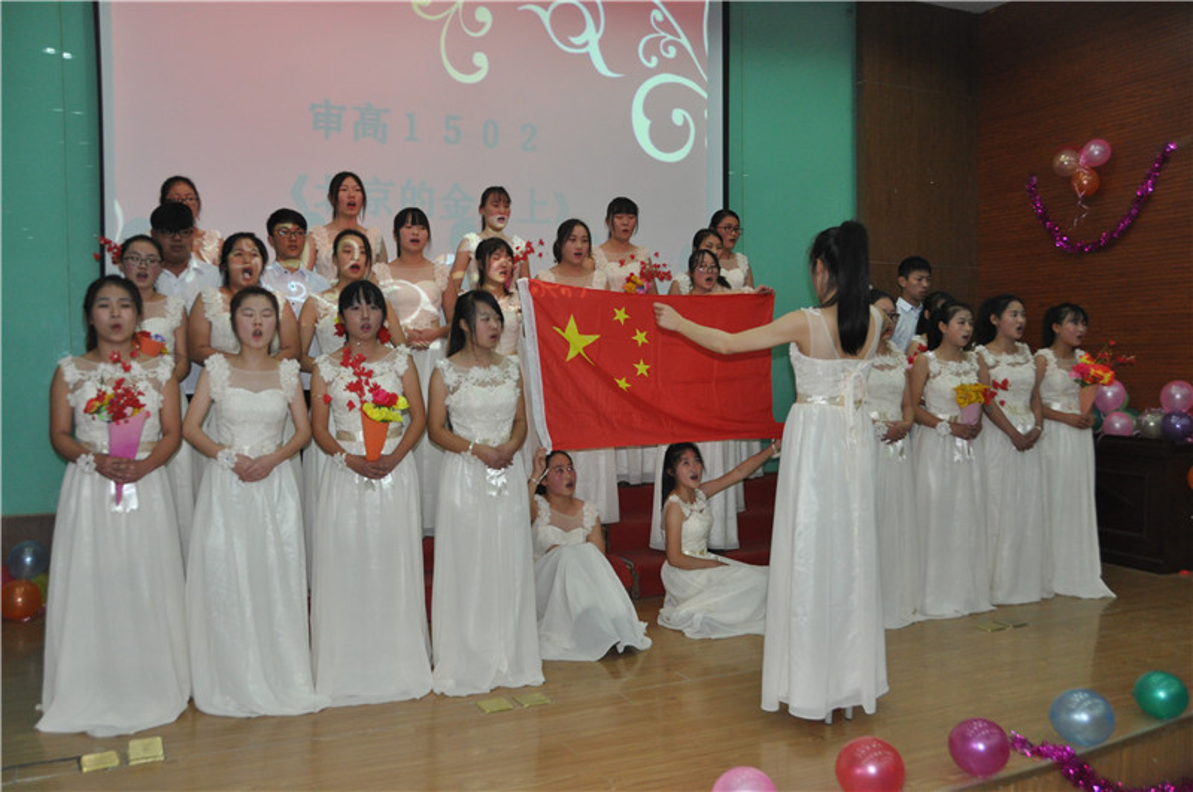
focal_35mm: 30
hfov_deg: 62.0
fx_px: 993
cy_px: 396
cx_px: 596
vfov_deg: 43.5
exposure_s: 1/60
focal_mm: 20
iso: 800
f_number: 3.5
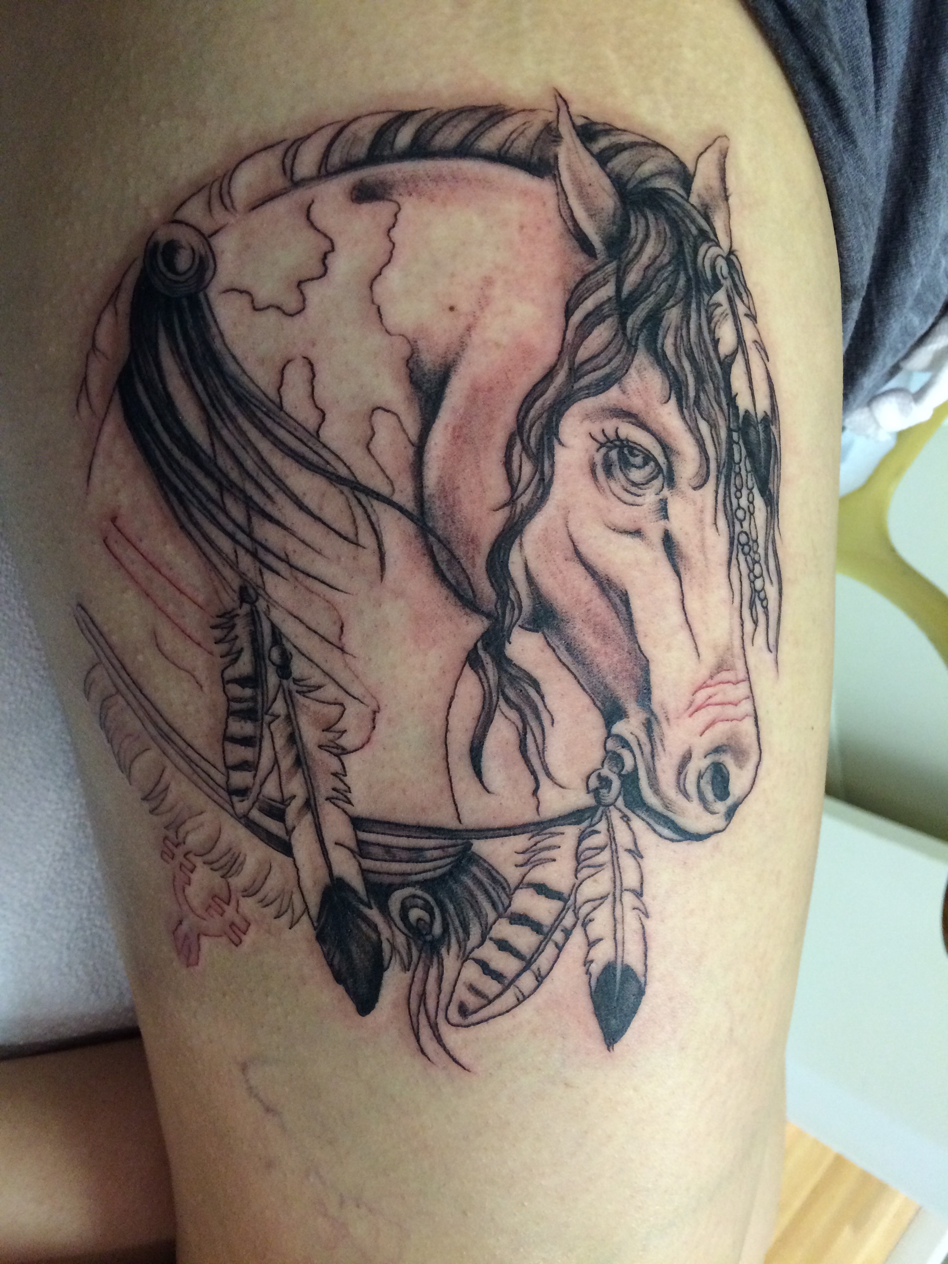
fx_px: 1059
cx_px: 474
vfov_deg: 61.7
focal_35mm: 29
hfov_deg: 48.2
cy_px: 632
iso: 160
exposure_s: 1/30
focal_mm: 4.15
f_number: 2.2
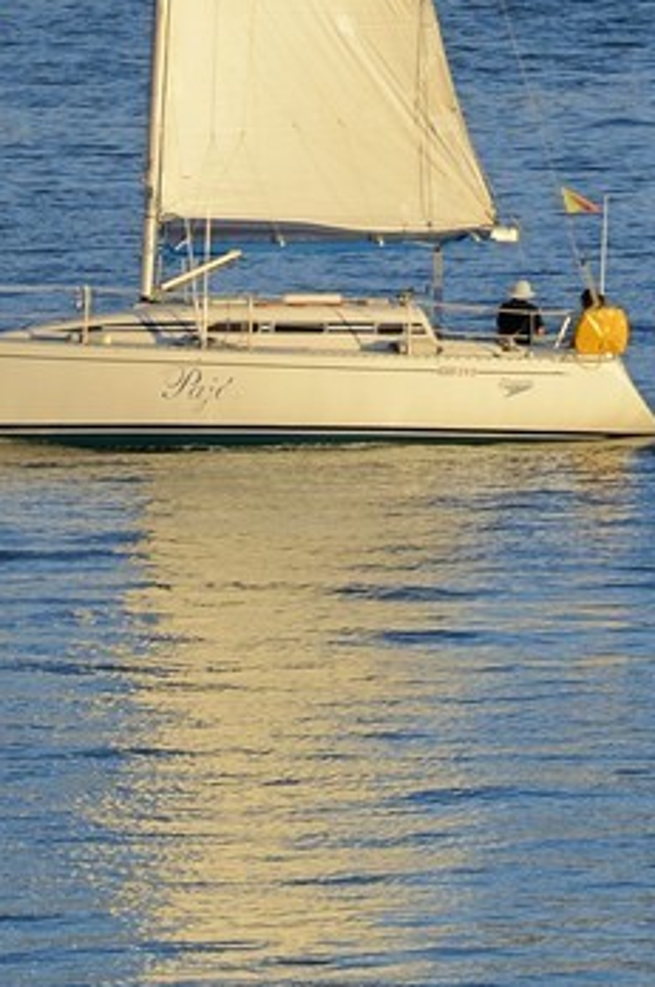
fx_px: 18886
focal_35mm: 690
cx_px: 802
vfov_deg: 3.0
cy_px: -1279
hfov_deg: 2.0
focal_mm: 150
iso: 100
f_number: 9
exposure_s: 1/160
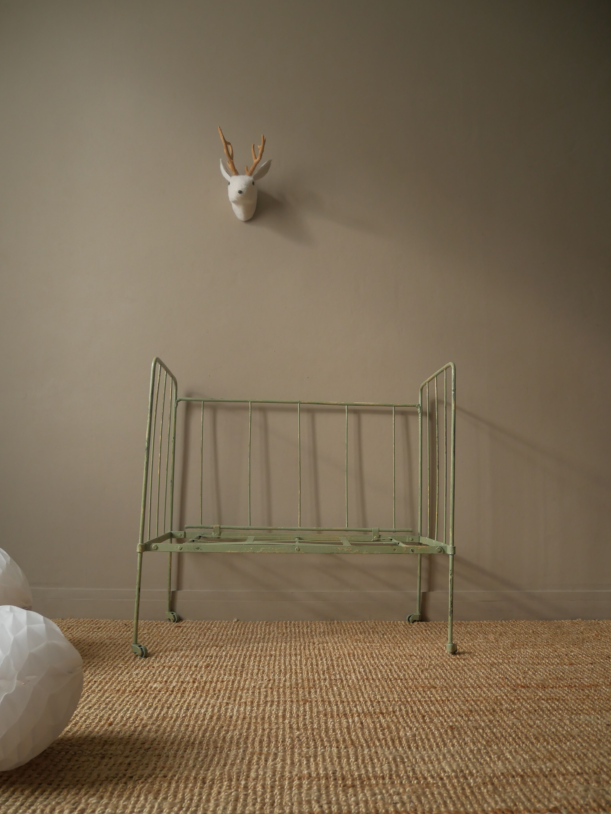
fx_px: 635
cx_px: 301
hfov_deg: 51.4
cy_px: 419
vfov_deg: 65.3
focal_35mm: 27
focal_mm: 13
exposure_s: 1/60
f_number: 3.5
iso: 500
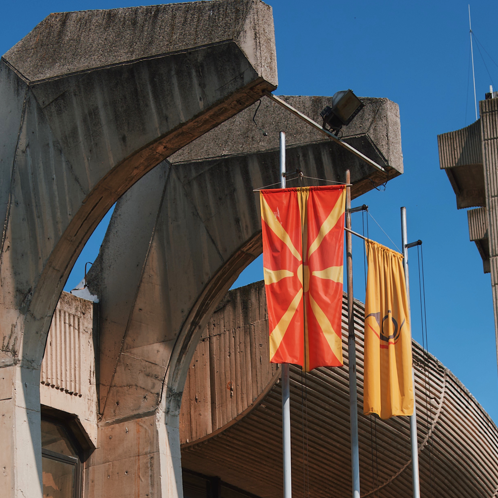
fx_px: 1335
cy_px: 599
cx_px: 262
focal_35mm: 82
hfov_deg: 21.1
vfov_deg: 19.8
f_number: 3.6
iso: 160
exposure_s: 1/3200
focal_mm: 25.4
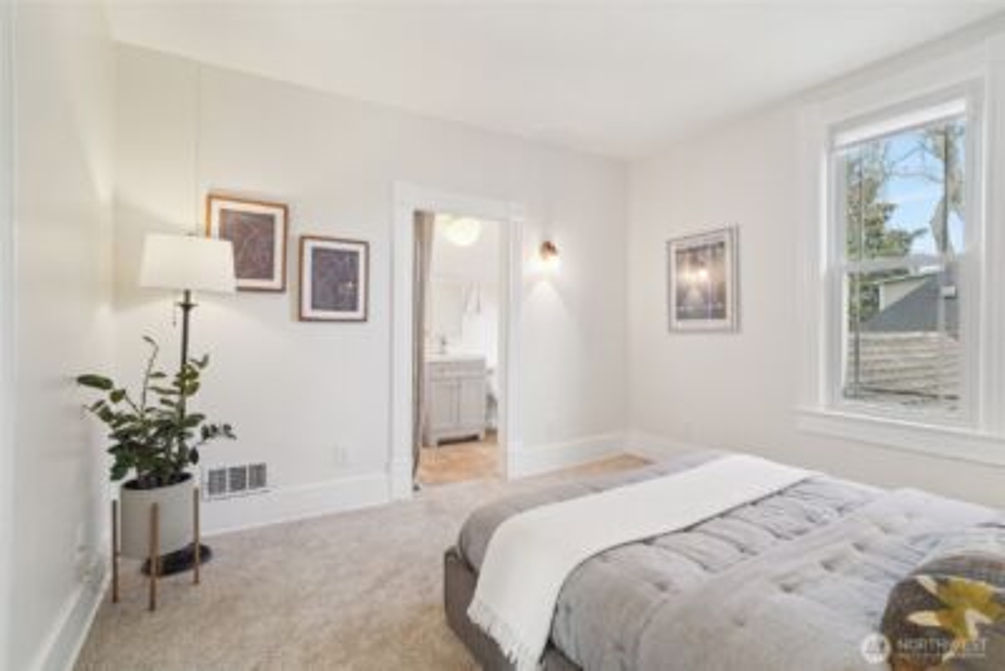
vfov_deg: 73.8
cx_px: 502
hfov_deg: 96.7
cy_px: 336
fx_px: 447
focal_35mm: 16
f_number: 8
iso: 1600
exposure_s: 1/40
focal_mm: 16
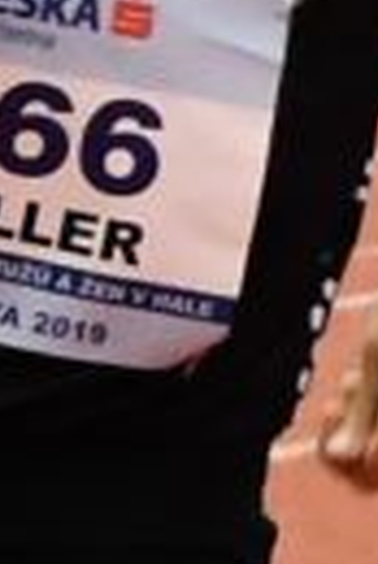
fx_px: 13005
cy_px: 529
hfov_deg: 1.7
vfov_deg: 2.5
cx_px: 9
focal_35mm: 828
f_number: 5
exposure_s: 1/200
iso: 3200
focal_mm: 80
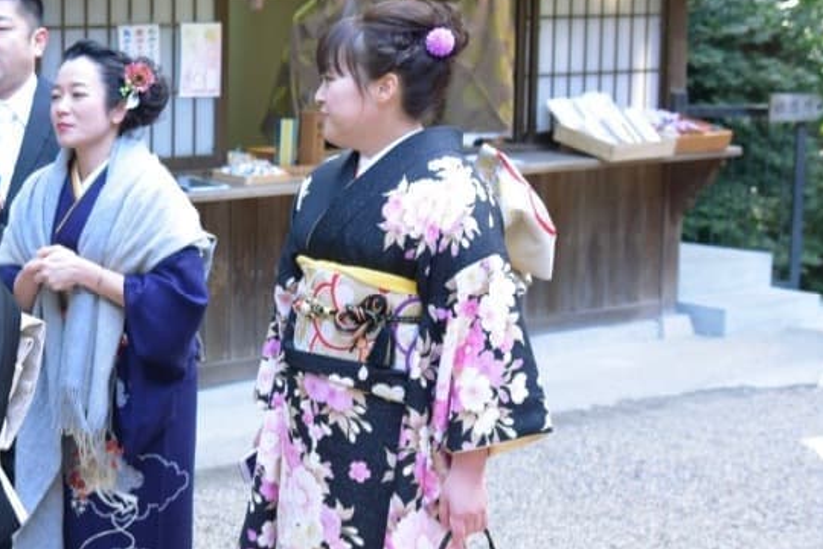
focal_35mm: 88
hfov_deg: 22.4
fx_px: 2012
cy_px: 295
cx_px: 30
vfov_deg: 15.5
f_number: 5.6
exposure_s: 1/160
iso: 2000
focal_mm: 44
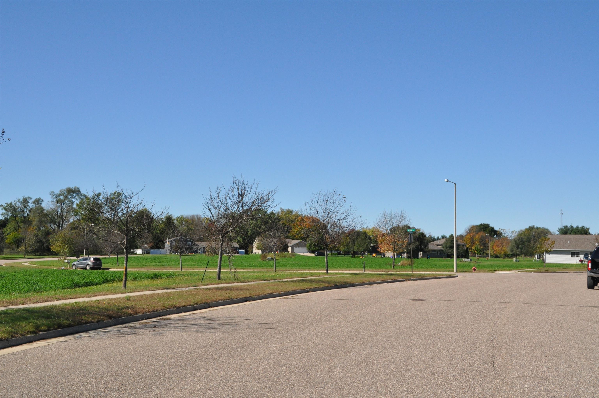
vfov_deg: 29.8
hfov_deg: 43.7
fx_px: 748
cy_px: 199
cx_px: 300
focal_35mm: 45
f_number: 14
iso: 800
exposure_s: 1/800
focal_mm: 30
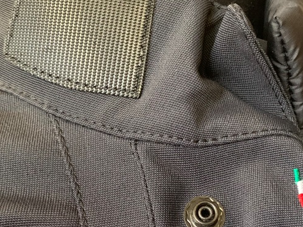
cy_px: 173
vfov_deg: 26.7
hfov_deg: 35.3
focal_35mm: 54
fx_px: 473
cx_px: 194
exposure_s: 1/30
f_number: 1.8
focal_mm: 4.25
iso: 500
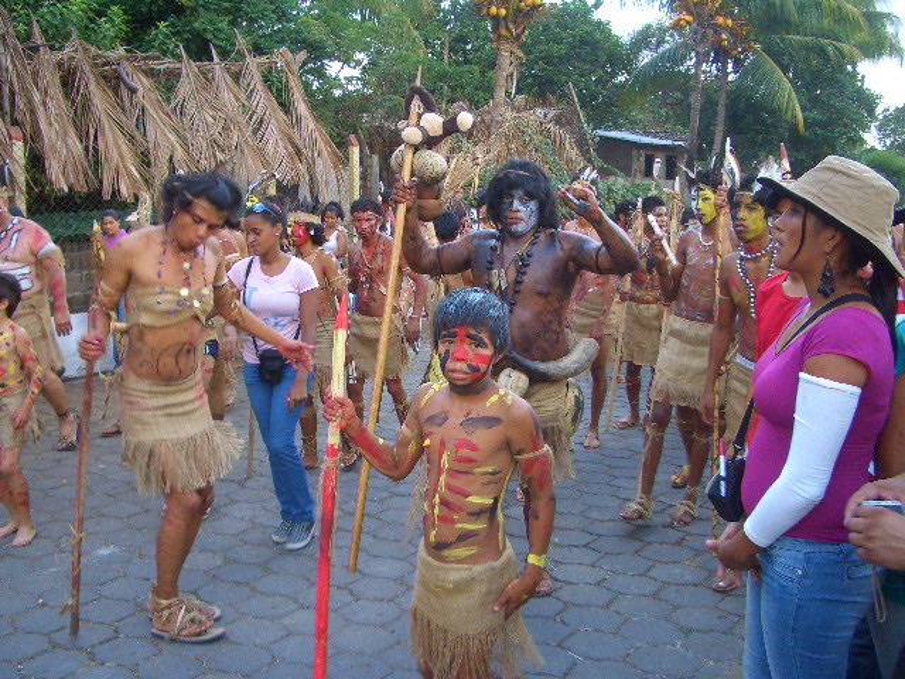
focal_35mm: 35
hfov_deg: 52.6
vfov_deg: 40.7
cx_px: 452
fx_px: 915
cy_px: 340
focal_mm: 5.8
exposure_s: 1/80
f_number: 2.6
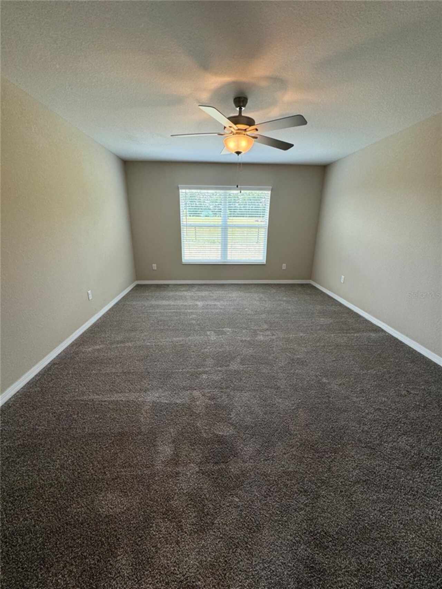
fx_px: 238
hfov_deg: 85.7
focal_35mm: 14
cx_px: 221
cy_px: 294
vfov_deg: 102.1
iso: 100
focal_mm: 2.22
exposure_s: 1/120
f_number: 2.2
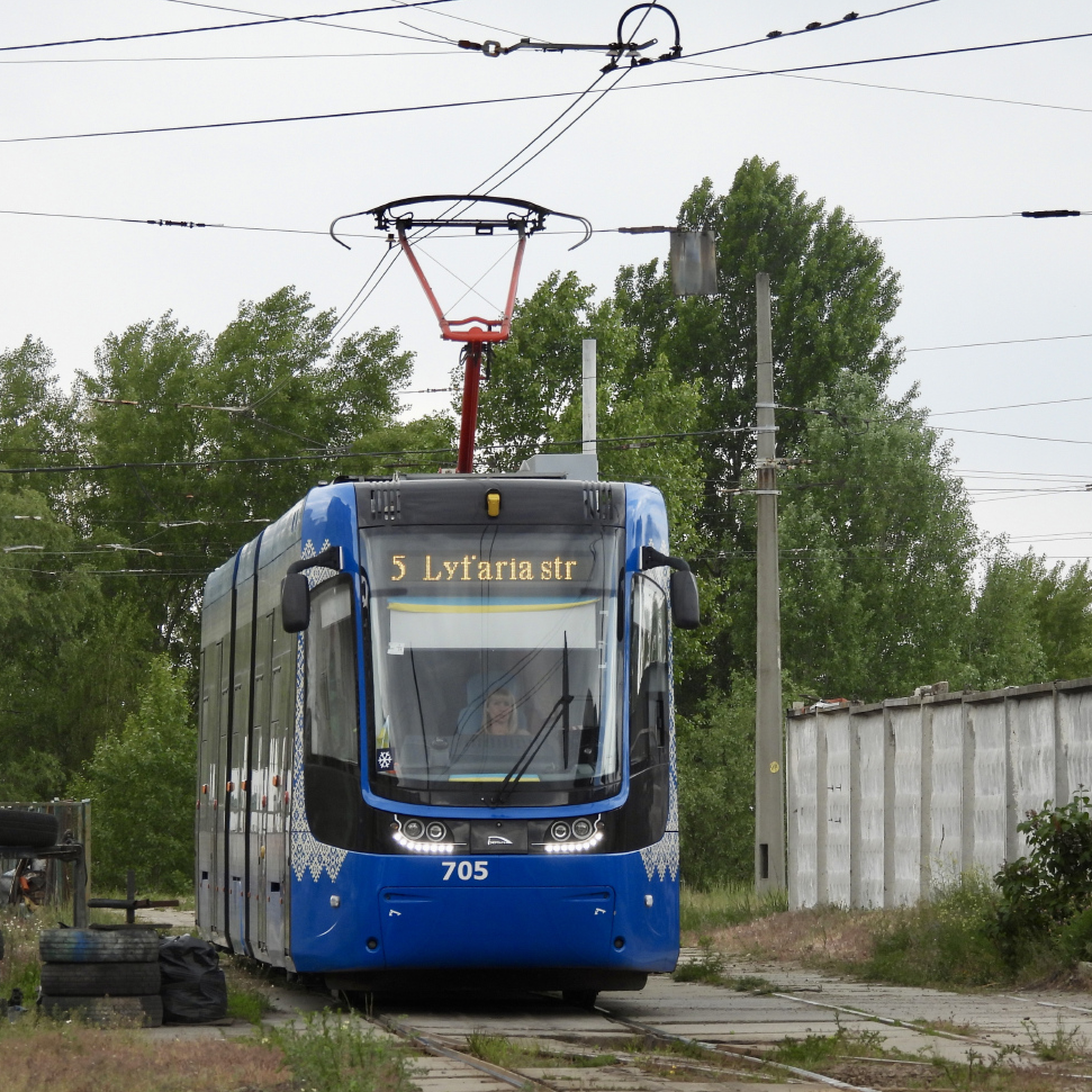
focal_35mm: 284
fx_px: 10136
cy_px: 546
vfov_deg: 6.2
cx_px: 531
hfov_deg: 6.2
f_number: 4.5
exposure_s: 1/200
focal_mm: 42.8
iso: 100
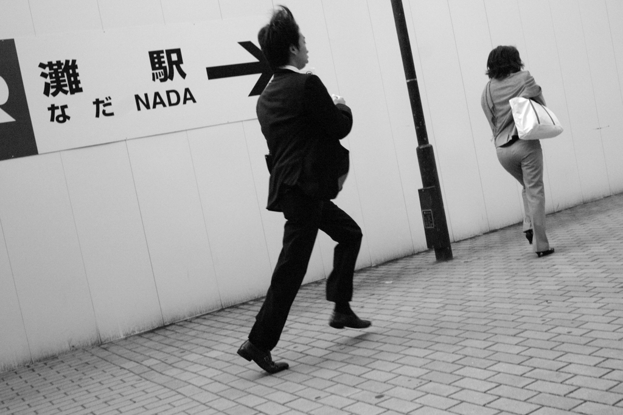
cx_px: 312
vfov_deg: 32.6
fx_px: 709
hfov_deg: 47.4
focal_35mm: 41
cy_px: 208
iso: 800
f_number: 9
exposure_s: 1/500
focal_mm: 24.2
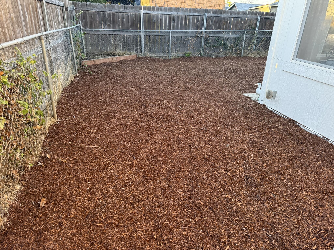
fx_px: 232
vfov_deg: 56.8
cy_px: 125
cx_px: 167
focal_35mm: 24
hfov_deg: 71.6
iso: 200
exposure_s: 1/199
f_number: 1.78
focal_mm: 6.76
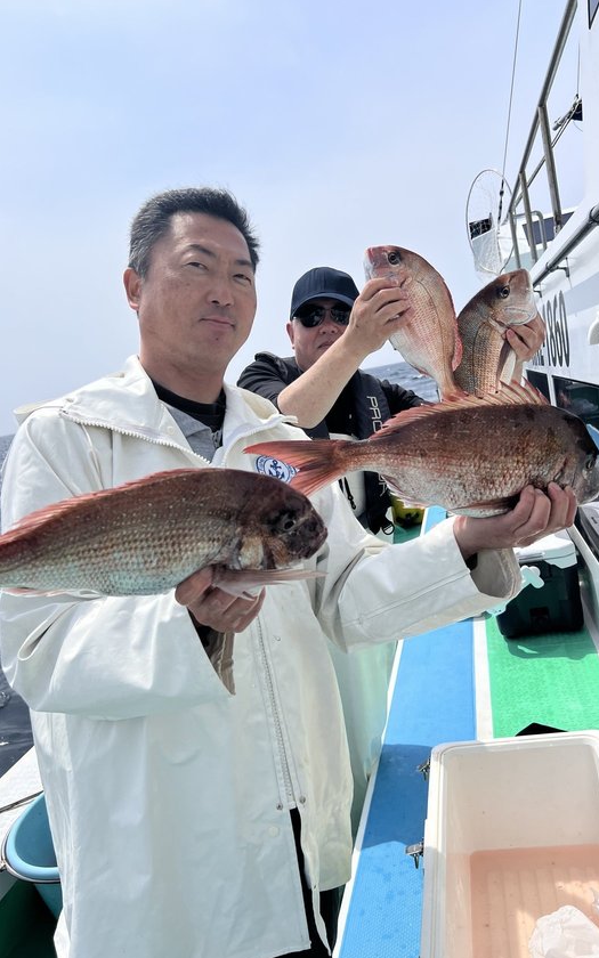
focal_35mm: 28
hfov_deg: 44.5
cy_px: 485
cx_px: 309
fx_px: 731
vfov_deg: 66.5
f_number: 1.5
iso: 50
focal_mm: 5.7
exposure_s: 1/6579
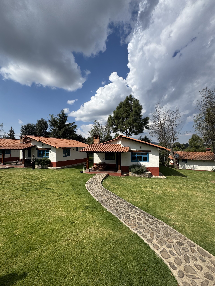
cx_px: 108
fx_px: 116
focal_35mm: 14
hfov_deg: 85.7
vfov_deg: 102.1
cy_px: 143
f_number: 2.2
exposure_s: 1/2985
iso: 50
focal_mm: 2.22
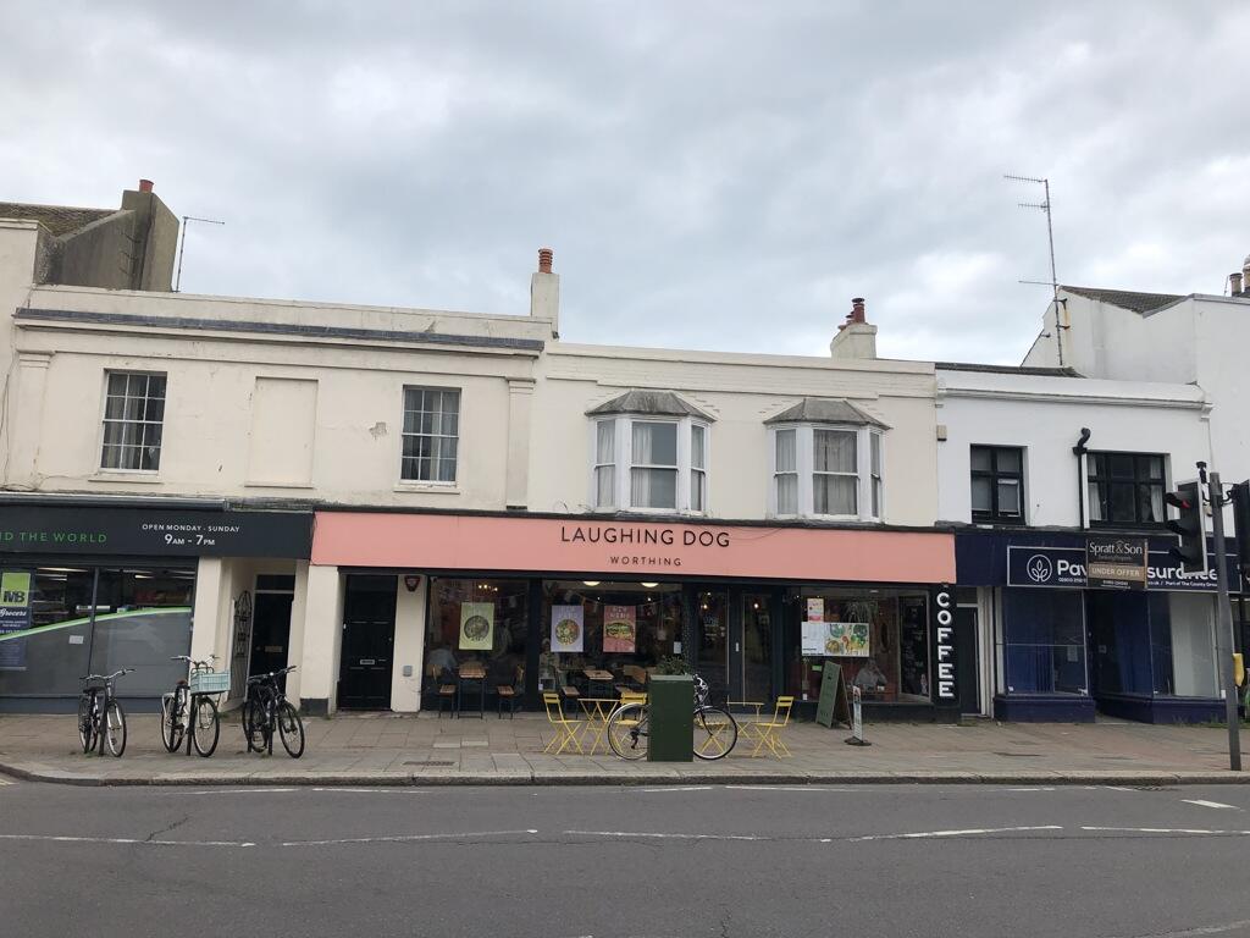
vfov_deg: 49.7
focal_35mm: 28
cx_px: 625
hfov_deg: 63.4
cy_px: 469
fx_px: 1011
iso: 20
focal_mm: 3.99
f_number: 1.8
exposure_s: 1/917
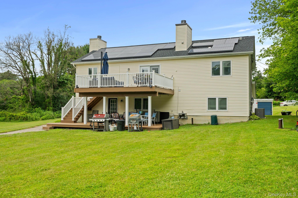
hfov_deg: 54.4
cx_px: 149
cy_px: 99
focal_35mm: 35
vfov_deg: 37.8
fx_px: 290
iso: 800
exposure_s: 1/160
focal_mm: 35
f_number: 8
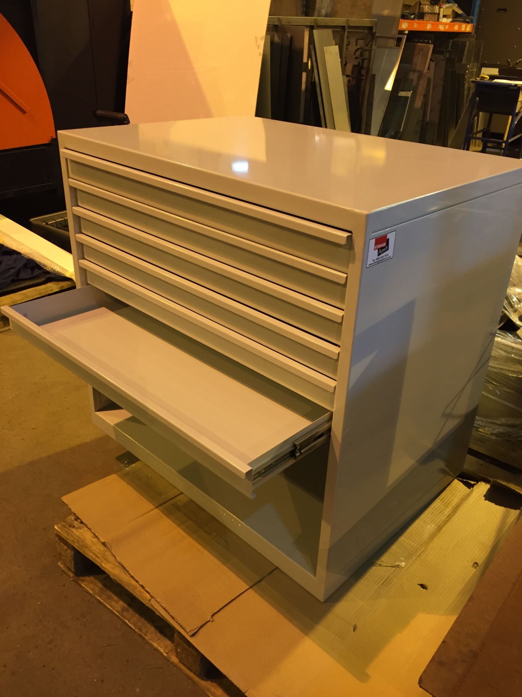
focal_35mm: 29
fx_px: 583
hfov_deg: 48.2
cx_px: 261
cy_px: 348
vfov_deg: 61.7
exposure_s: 1/33
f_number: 2.2
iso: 125
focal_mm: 4.15
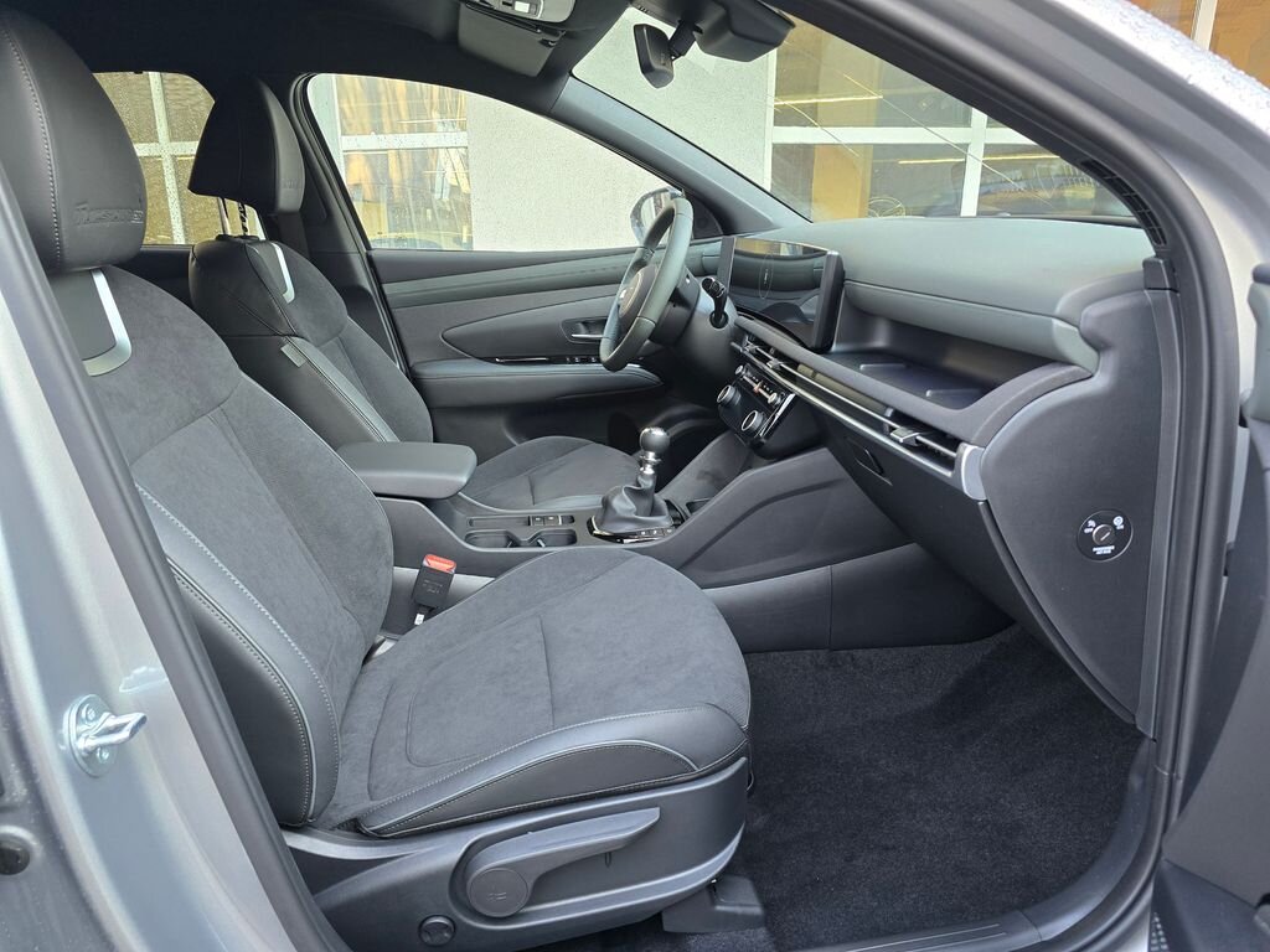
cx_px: 635
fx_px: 844
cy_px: 476
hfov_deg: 73.9
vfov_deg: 58.9
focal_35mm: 23
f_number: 1.7
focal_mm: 6.3
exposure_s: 1/120
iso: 400
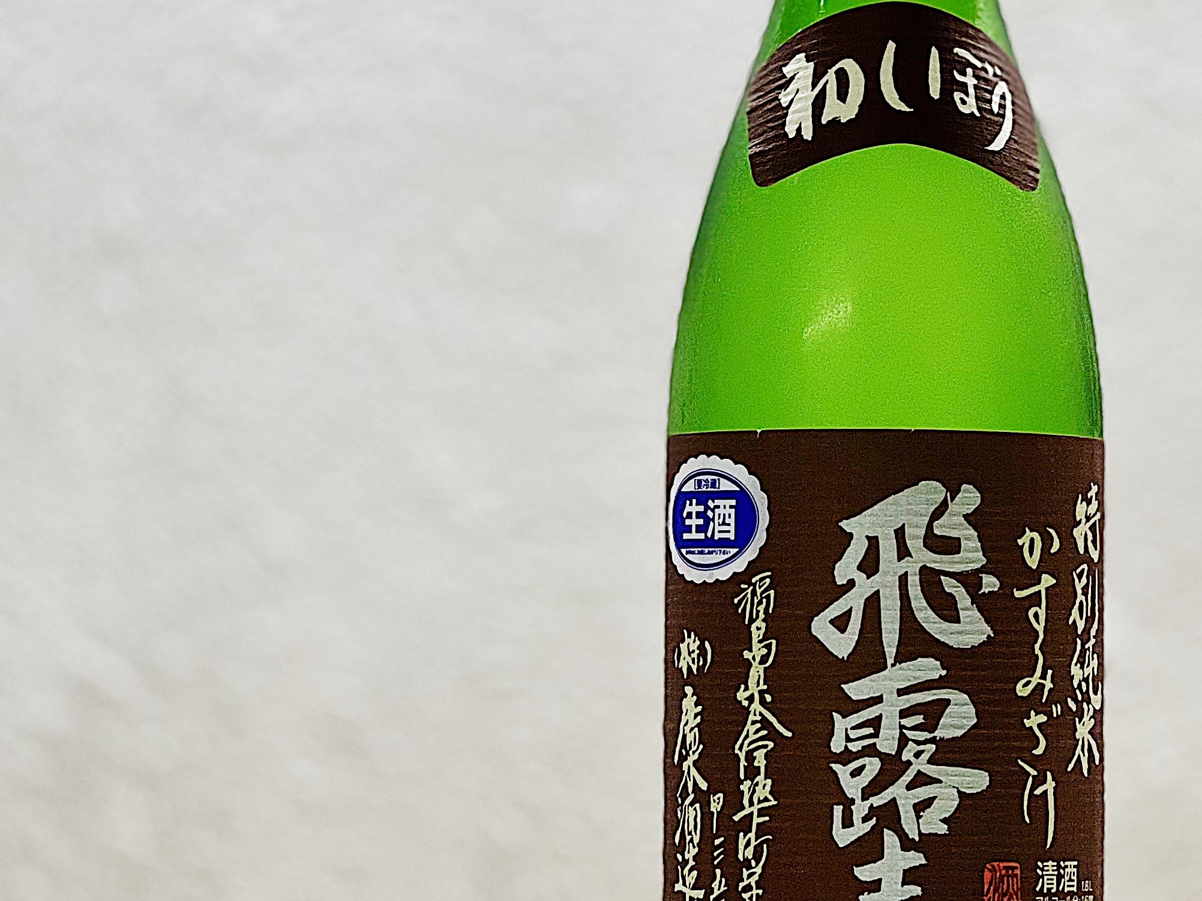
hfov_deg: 12.7
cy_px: 356
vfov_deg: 9.6
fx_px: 5382
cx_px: 877
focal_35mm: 155
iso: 125
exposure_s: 1/100
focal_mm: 9
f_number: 2.8
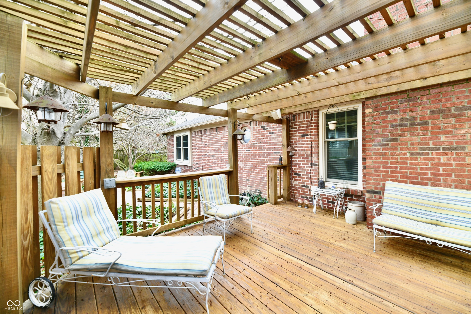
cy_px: 157
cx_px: 236
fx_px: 183
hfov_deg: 104.3
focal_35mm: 14
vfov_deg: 81.2
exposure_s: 1/100
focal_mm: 14
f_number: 5
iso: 640
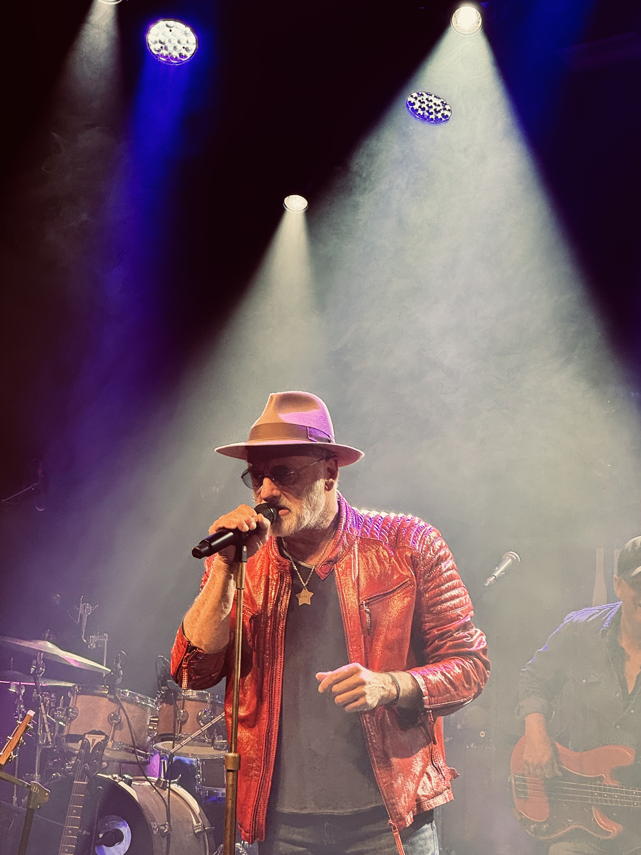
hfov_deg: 19.1
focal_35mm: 77
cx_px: 320
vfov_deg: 25.3
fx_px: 1902
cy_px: 428
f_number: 2.8
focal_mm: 9
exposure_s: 1/100
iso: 80
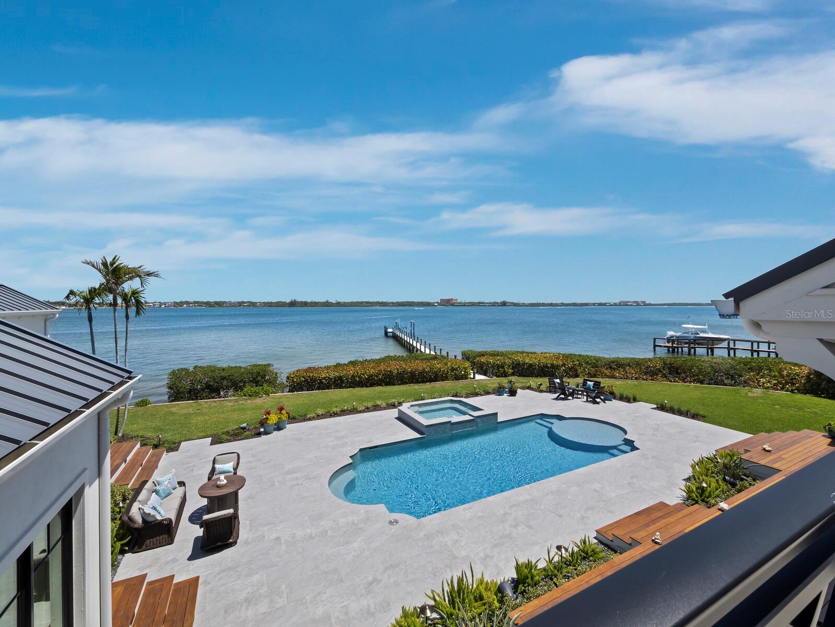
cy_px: 314
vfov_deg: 85.7
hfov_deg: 102.0
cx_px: 418
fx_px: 338
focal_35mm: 14
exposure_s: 1/400
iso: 400
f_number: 11
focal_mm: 7
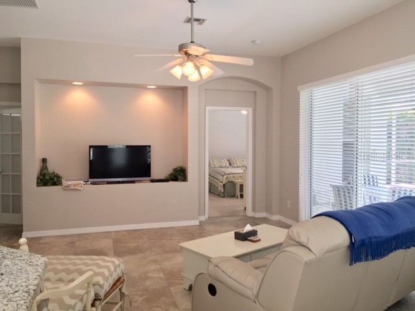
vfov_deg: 48.2
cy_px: 156
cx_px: 208
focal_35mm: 29
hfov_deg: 61.7
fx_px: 348
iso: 40
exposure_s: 1/60
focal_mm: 4.15
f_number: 2.2
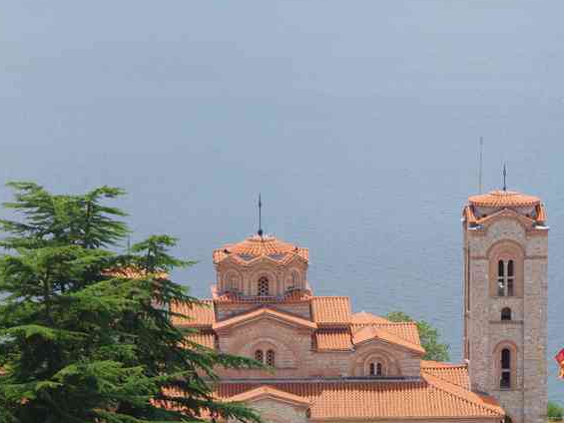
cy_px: 293
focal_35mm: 255
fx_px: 4156
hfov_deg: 7.8
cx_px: 376
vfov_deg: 5.8
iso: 200
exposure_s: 1/125
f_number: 9
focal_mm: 100
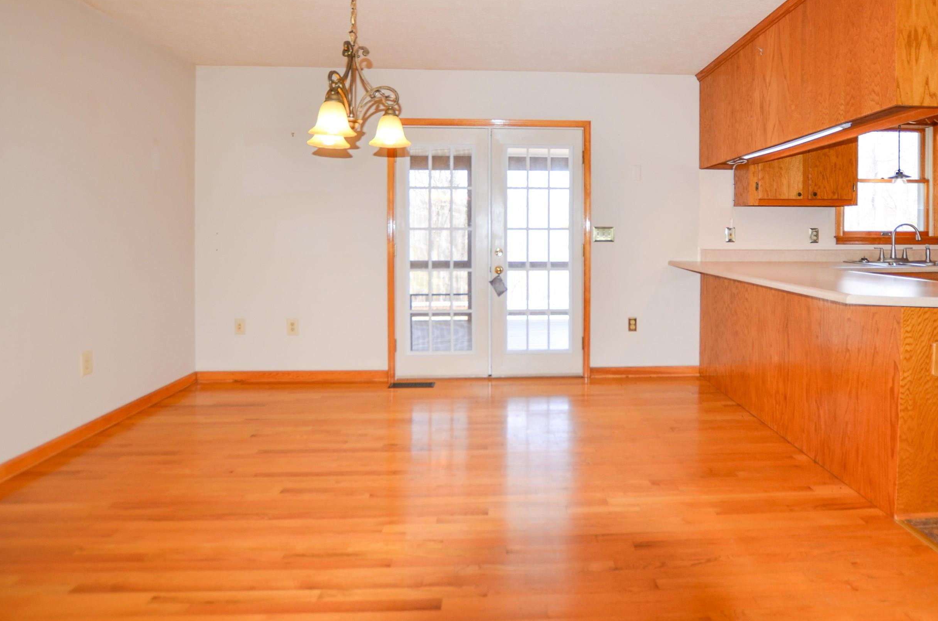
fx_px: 494
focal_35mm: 19
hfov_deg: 85.5
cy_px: 267
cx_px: 581
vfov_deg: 64.0
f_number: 3.5
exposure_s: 1/60
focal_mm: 10
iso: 100
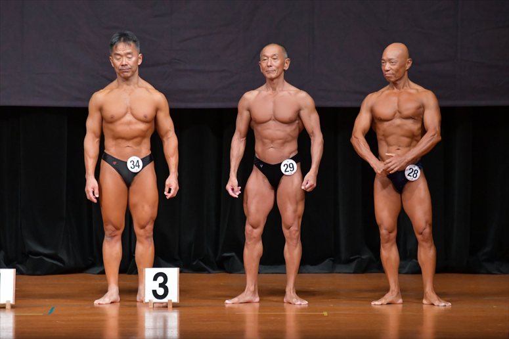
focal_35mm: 285
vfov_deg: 4.8
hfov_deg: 7.2
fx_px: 4028
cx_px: 254
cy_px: 170
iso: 5000
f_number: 5.6
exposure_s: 1/400
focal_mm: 190
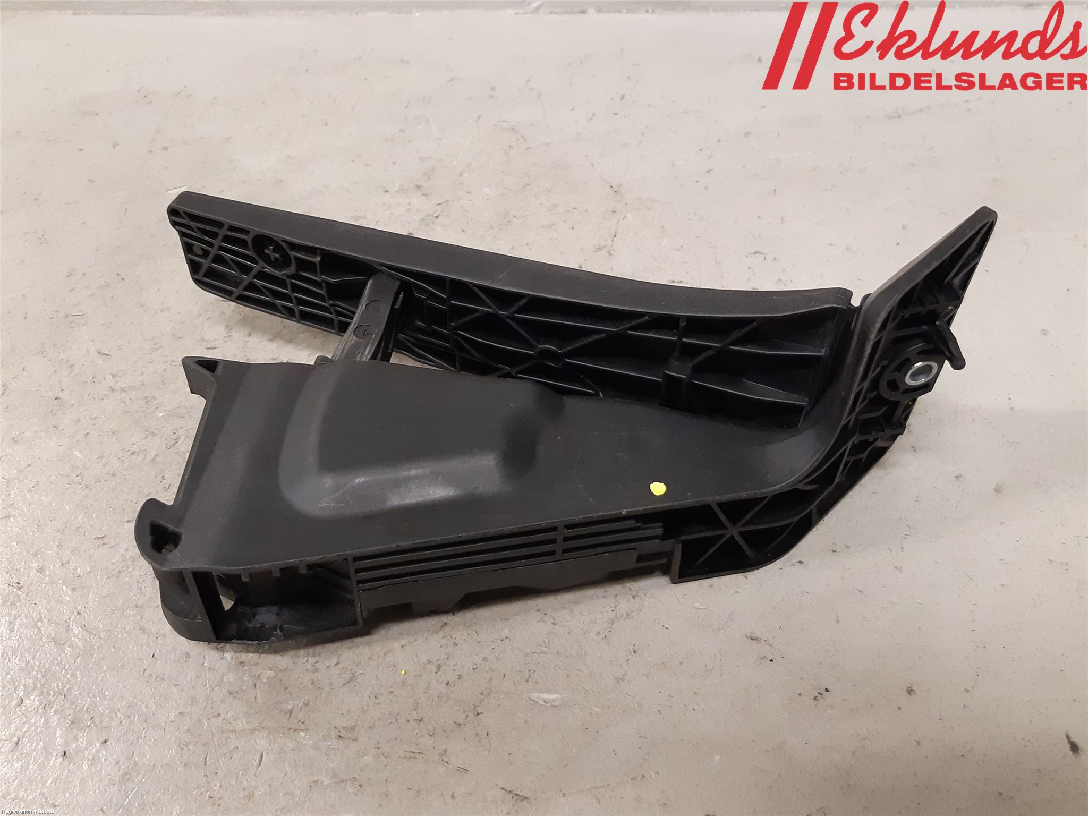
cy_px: 408
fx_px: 817
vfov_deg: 53.1
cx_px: 544
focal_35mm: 26
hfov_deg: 67.3
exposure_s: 1/50
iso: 250
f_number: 1.7
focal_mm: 3.93
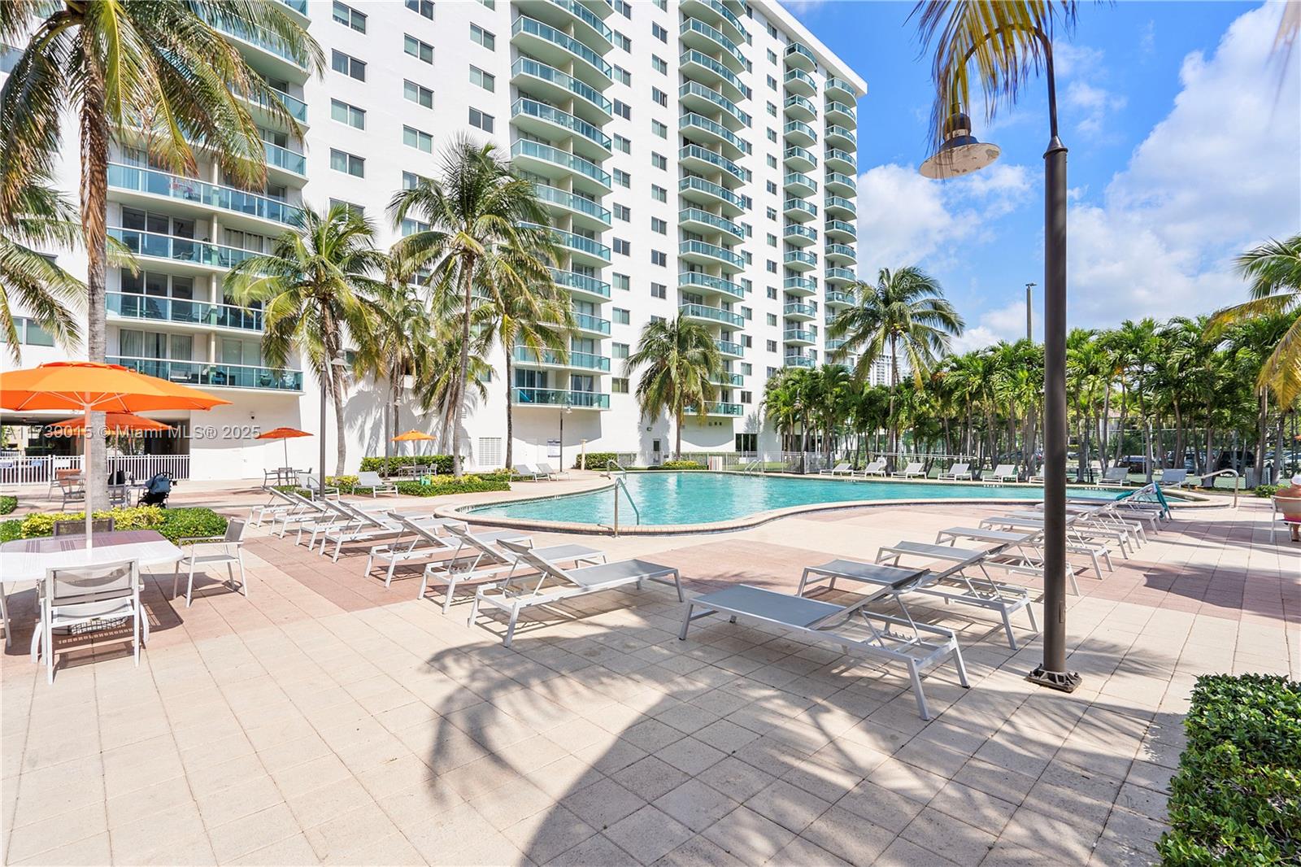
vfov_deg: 73.7
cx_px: 650
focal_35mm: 16
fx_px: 578
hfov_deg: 96.7
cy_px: 434
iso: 100
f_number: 10
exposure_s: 1/200
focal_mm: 16
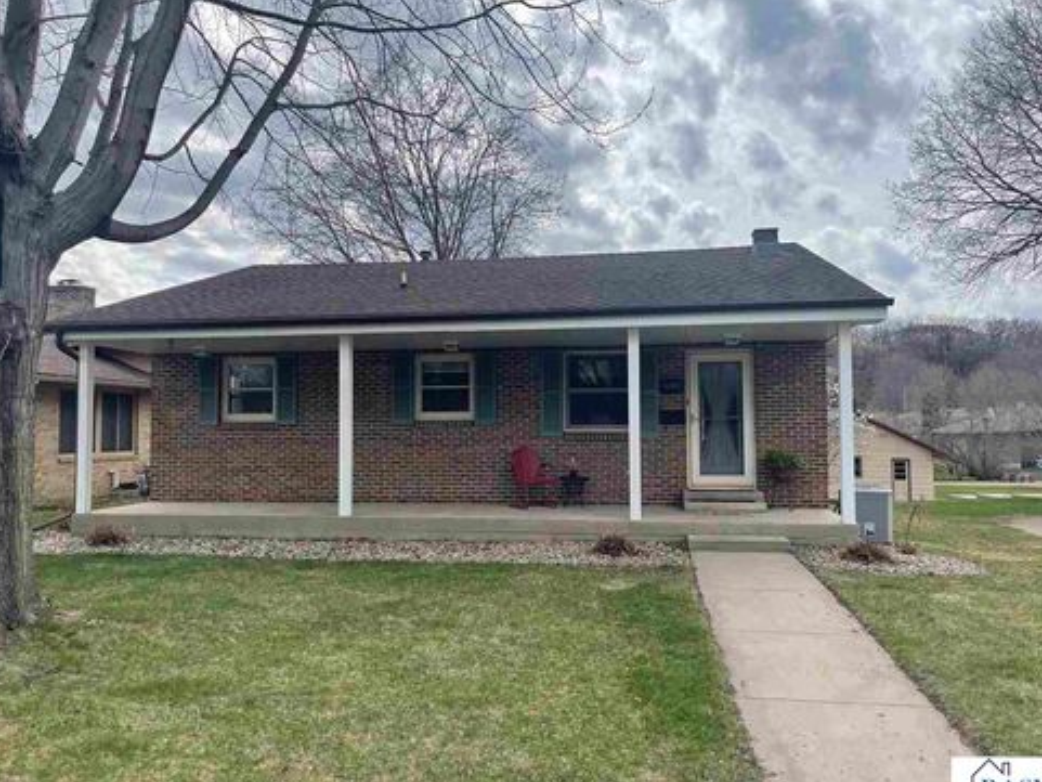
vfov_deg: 53.1
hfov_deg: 67.3
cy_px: 393
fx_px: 783
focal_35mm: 26
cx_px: 516
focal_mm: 5.1
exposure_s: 1/3663
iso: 32
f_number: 1.6
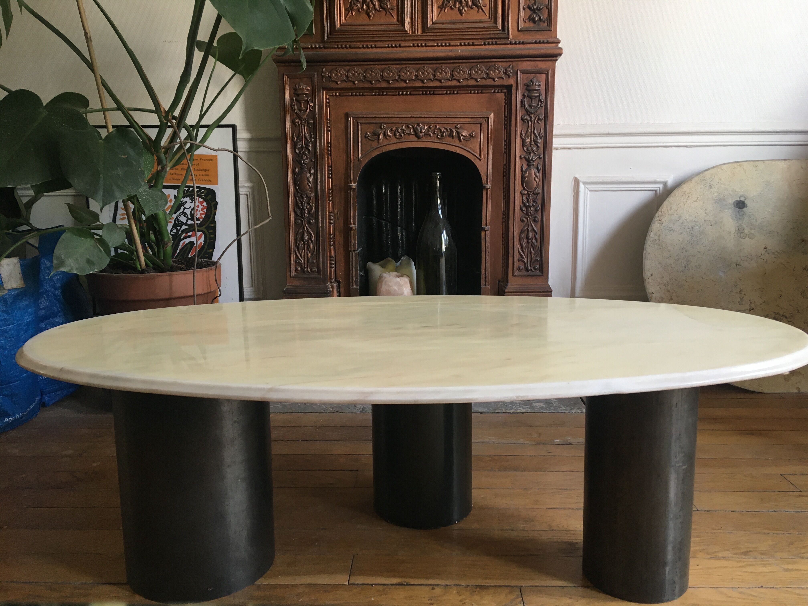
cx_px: 404
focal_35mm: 29
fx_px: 677
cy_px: 303
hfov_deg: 61.7
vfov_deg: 48.2
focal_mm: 4.15
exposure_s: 1/33
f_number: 2.2
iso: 100
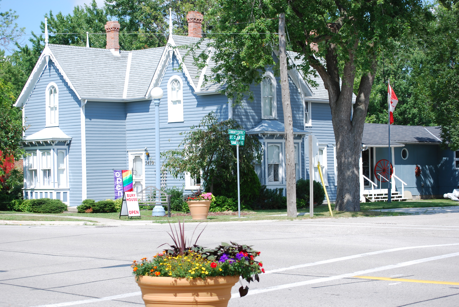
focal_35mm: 82
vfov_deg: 16.6
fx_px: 1053
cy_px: 154
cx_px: 230
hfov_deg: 24.6
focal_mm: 55
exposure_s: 1/200
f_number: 7.1
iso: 100
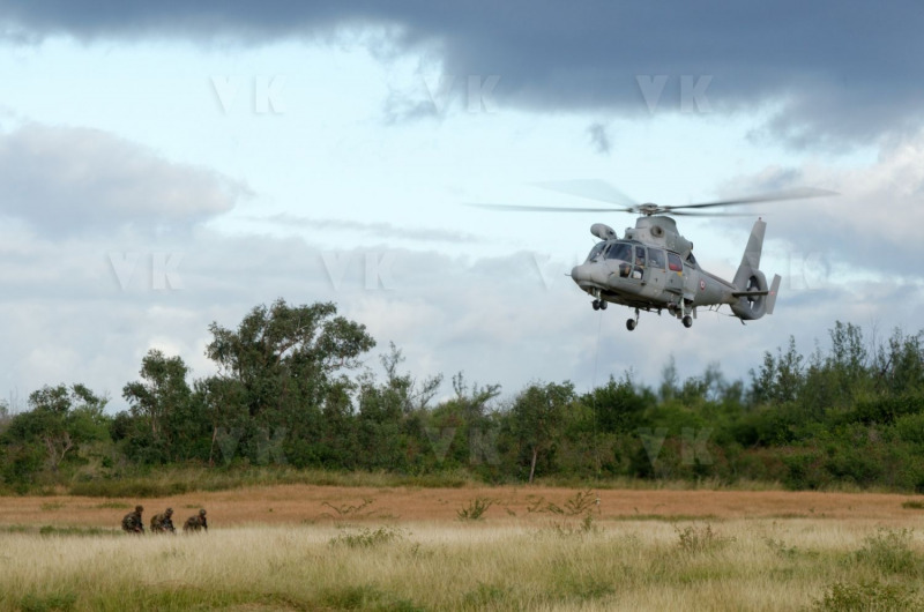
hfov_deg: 7.9
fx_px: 6724
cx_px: 462
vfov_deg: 5.2
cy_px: 306
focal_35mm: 262
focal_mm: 175
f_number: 16
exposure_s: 1/80
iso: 160
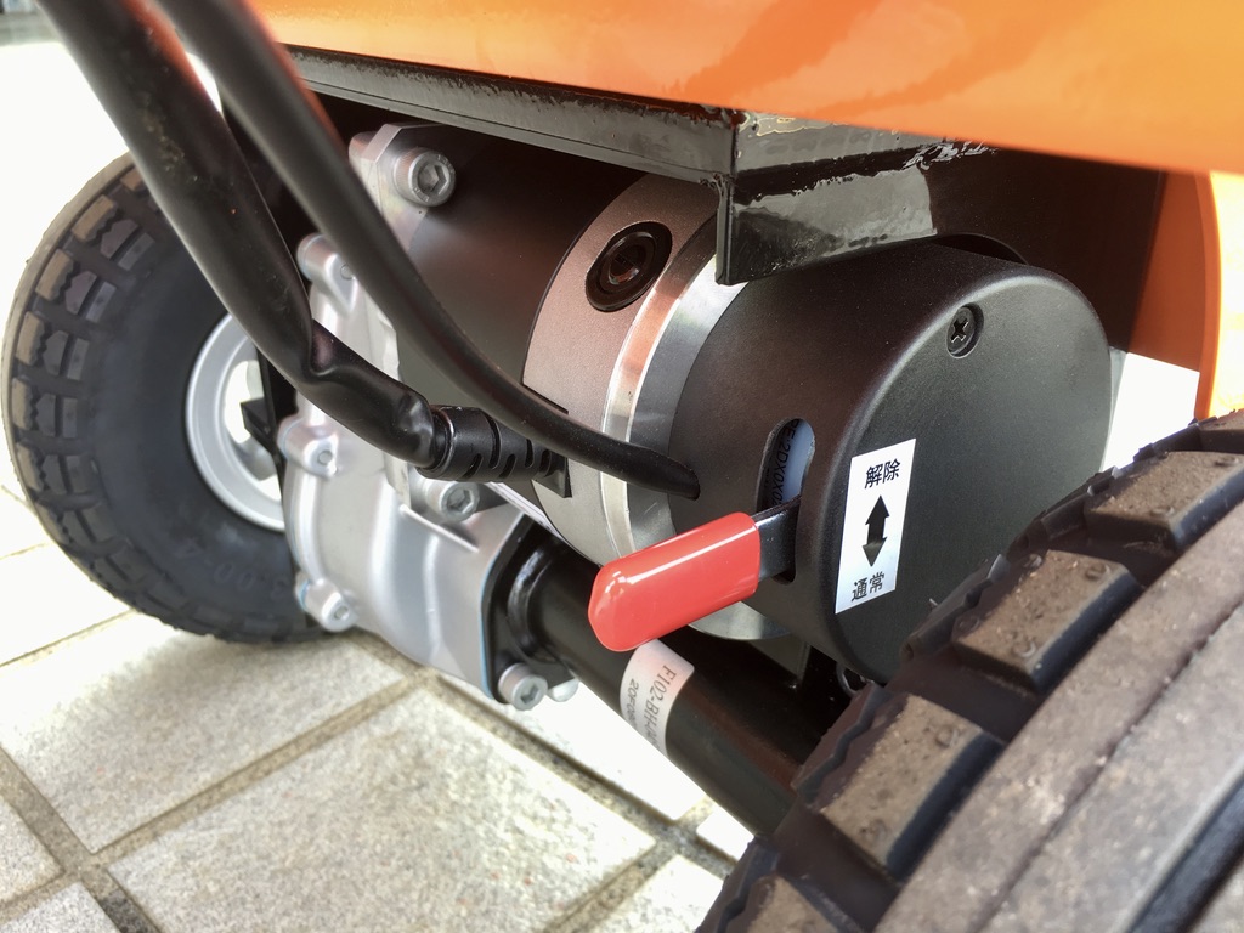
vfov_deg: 48.2
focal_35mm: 29
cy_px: 466
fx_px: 1042
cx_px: 622
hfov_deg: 61.7
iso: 25
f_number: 2.2
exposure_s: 1/40
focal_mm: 4.15
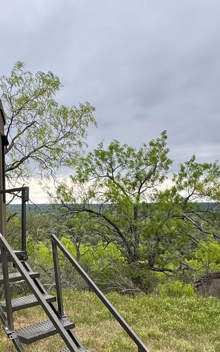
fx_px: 307
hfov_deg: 35.0
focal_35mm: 32
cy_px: 219
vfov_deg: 58.9
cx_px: -10
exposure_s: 1/288
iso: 40
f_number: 2.2
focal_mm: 2.22
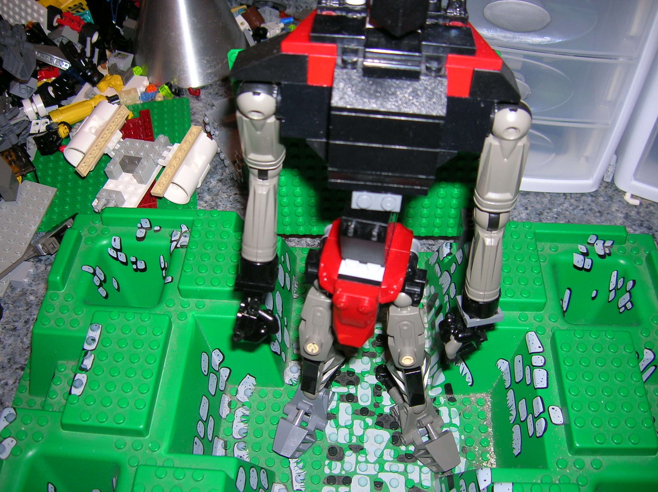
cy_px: 246
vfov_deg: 41.7
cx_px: 329
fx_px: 646
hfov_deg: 54.0
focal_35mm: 34
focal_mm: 5.7
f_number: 2.9
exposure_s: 1/60.1
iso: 50
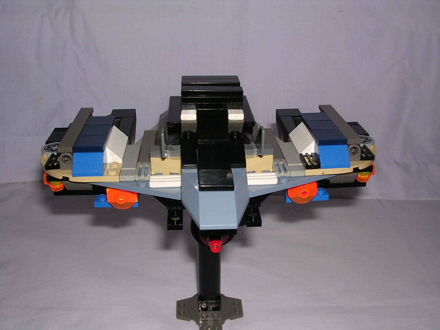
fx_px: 483
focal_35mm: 38
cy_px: 165
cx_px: 220
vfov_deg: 37.7
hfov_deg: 49.0
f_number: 5.6
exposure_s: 1/60.1
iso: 100
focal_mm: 5.8
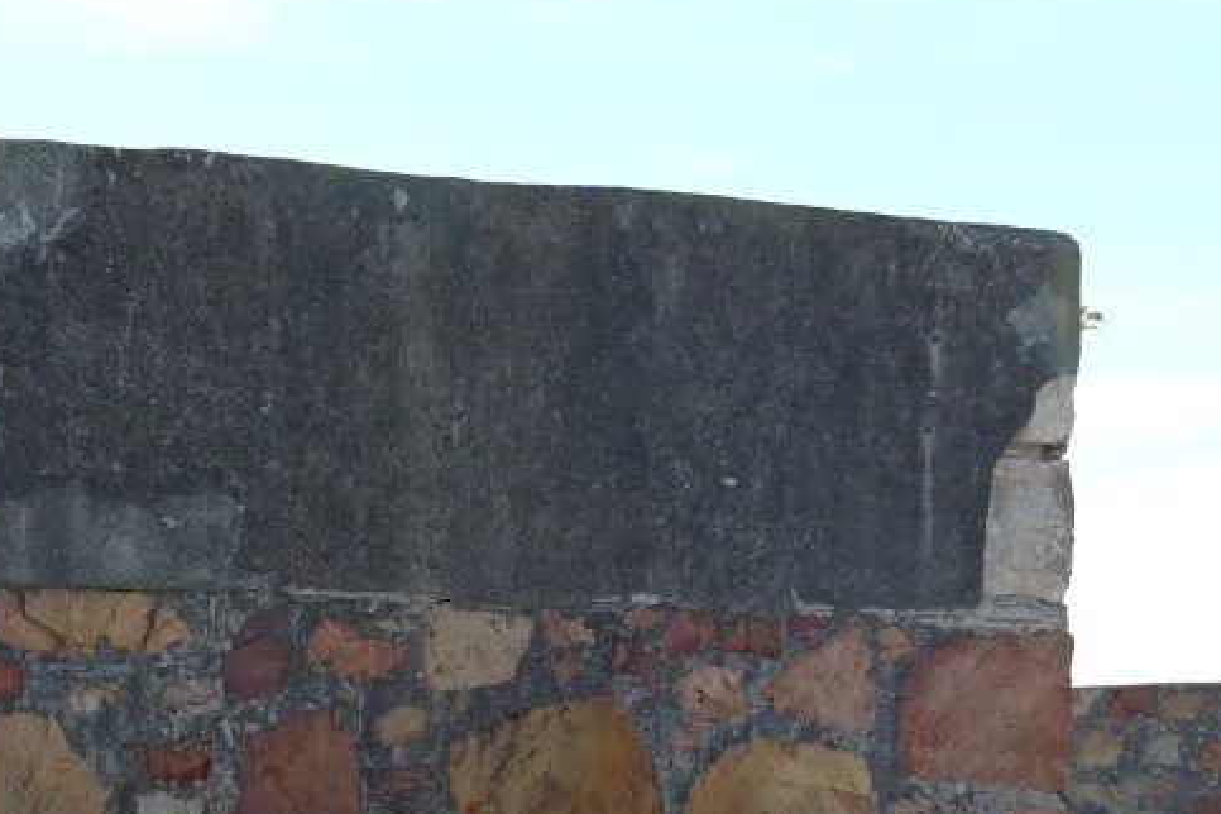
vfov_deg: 11.7
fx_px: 3866
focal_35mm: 114
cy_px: 1064
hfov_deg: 16.6
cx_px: -495
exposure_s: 1/160
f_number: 5.6
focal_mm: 34
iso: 100
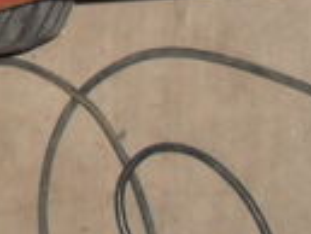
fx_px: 1556
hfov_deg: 10.4
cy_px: -205
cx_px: -328
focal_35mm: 173
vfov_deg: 8.2
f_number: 3.2
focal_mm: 6.3
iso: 200
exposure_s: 1/45
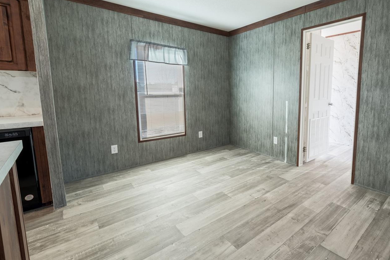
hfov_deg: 88.1
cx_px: 245
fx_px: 195
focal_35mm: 18
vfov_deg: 67.1
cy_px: 113
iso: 250
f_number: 8
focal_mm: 14
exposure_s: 1/200
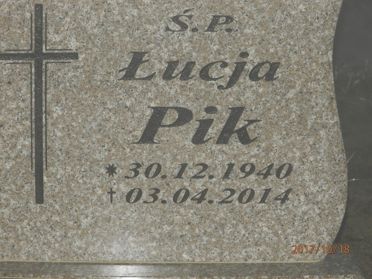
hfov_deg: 12.9
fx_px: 1644
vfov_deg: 9.7
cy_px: 140
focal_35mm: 153
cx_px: 186
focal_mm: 27.4
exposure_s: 1/200
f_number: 4.9
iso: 400
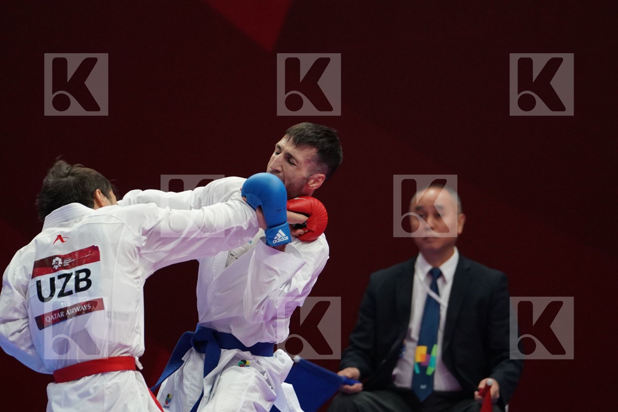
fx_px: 7209
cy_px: 206
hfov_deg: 4.9
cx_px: 309
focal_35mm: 420
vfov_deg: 3.3
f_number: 4
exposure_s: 1/1000
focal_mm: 280
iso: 3200
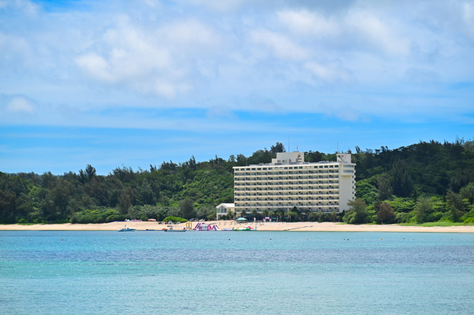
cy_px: 158
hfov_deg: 17.1
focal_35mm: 120
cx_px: 237
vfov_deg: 11.4
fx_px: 1579
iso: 100
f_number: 4
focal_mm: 120
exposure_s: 1/1250
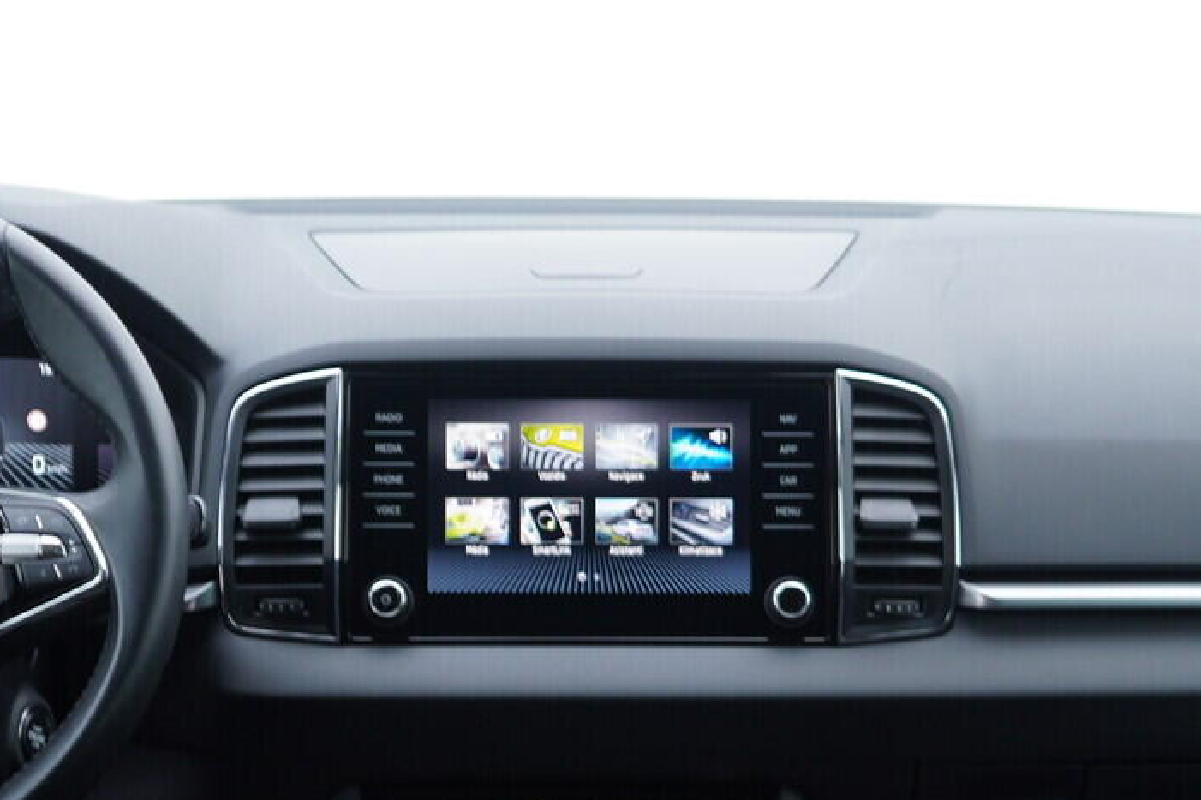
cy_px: 687
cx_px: 559
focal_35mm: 74
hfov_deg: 27.3
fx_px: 2468
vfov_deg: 18.2
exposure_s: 1/40
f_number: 2.8
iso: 160
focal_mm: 24
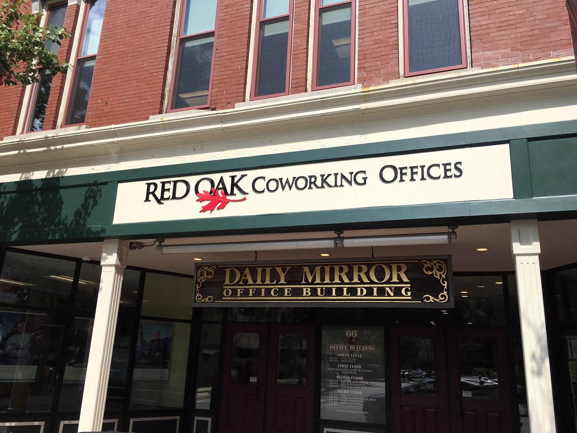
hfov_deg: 61.7
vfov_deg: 48.2
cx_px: 288
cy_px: 216
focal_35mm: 29
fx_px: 483
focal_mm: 4.15
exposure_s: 1/1923
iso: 25
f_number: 2.2
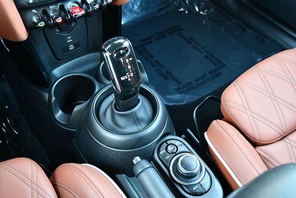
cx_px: 148
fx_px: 296
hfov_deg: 53.1
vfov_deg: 36.9
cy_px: 99
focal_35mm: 36
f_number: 3.5
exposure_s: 1/80
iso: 3200
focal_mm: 18
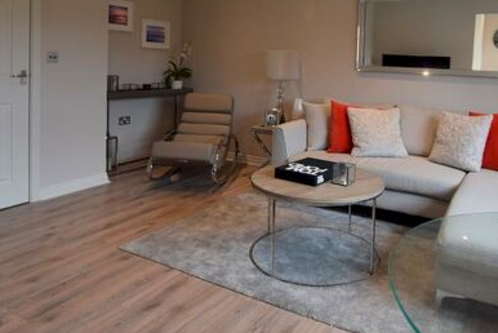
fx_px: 414
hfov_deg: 61.4
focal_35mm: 30
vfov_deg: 42.5
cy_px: 85
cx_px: 304
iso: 400
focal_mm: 11
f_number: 5
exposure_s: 1/60
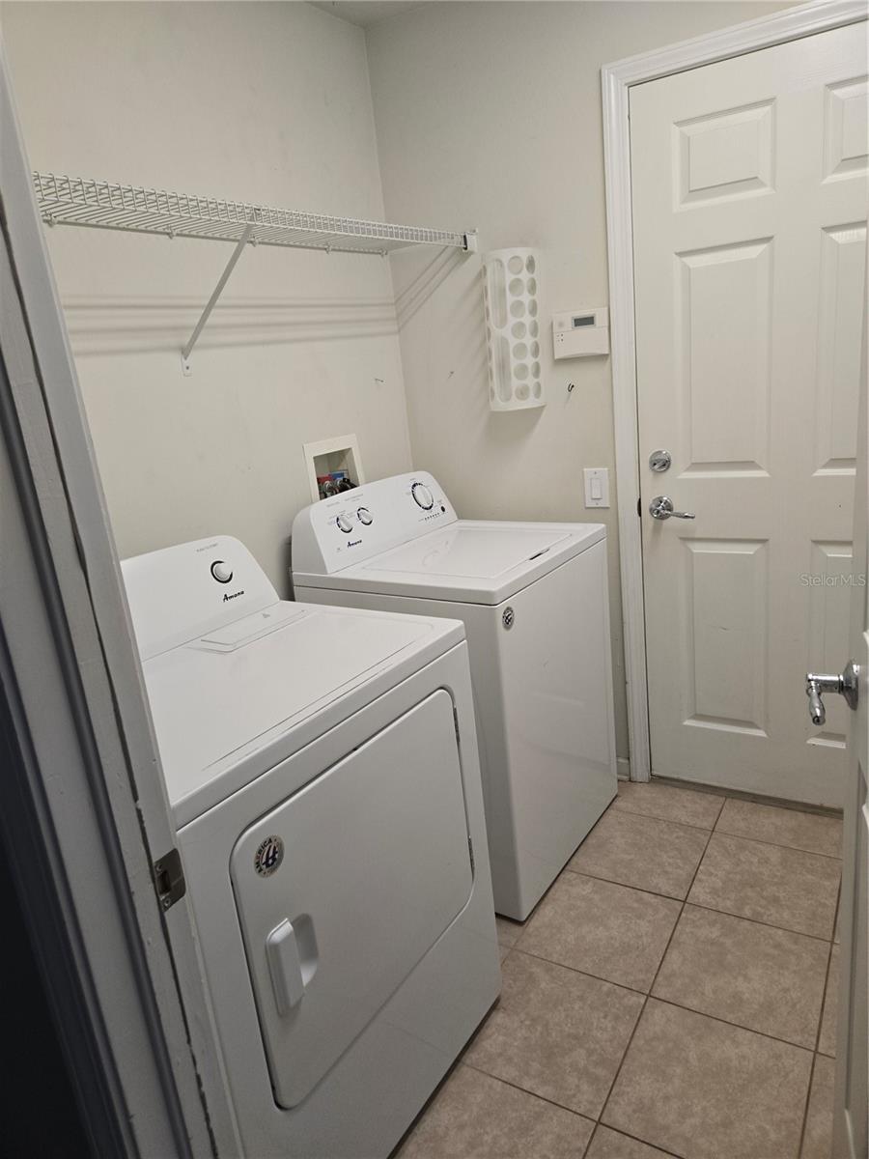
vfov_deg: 73.9
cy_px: 580
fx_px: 770
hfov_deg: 58.9
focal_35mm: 23
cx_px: 434
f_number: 1.8
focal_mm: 5.4
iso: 160
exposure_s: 1/120
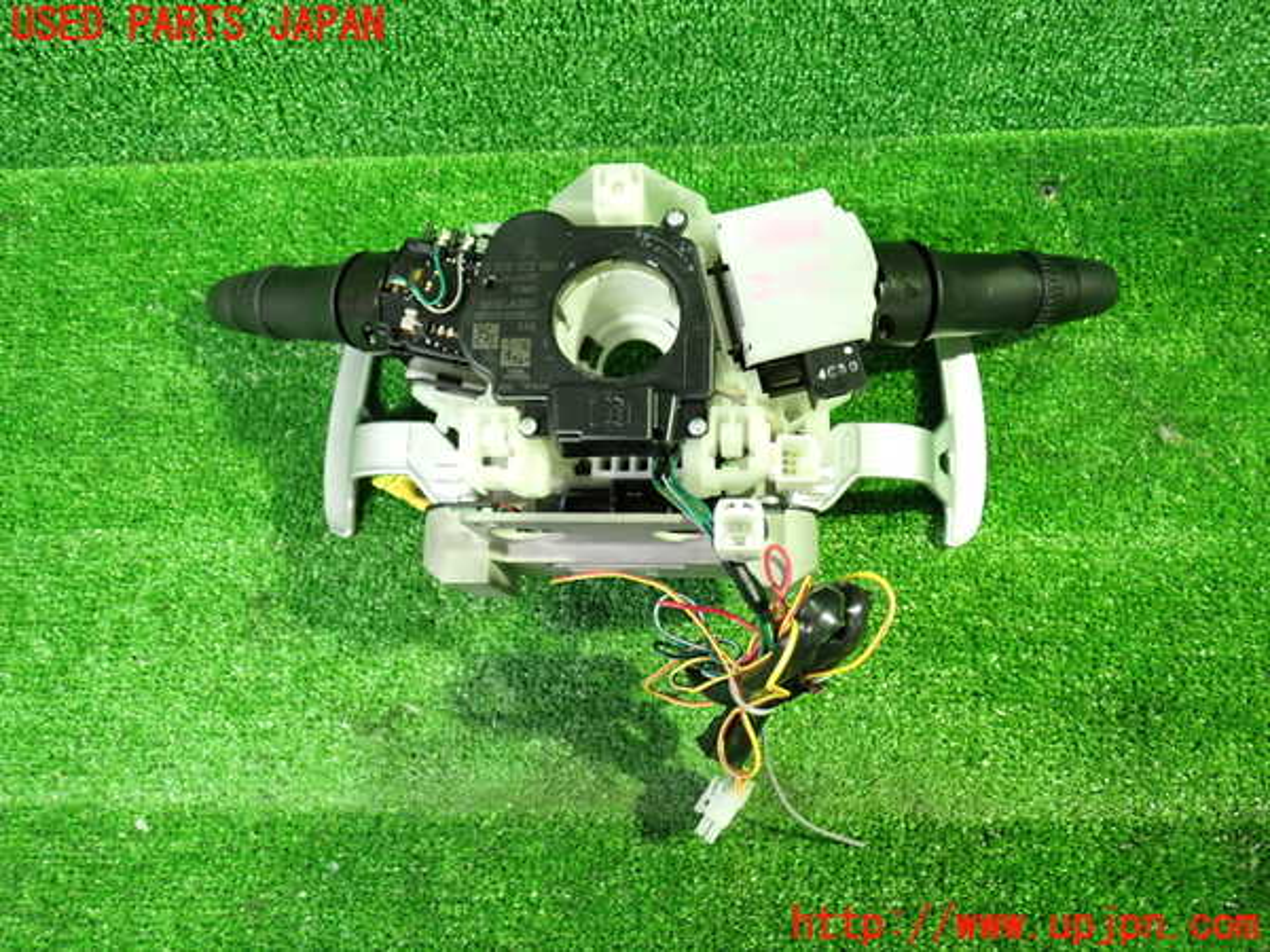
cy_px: 476
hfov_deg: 60.0
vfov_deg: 46.8
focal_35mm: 30
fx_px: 1101
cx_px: 635
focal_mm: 5.4
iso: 800
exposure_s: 1/25
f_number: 2.3
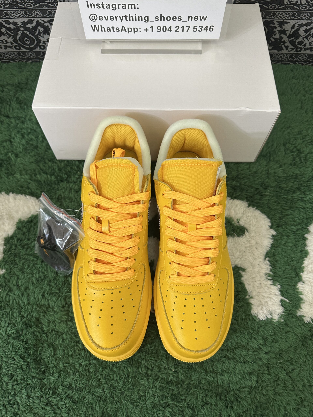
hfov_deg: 56.8
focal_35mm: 24
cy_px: 208
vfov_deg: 71.6
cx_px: 156
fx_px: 289
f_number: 1.78
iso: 200
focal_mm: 6.86
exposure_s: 1/50
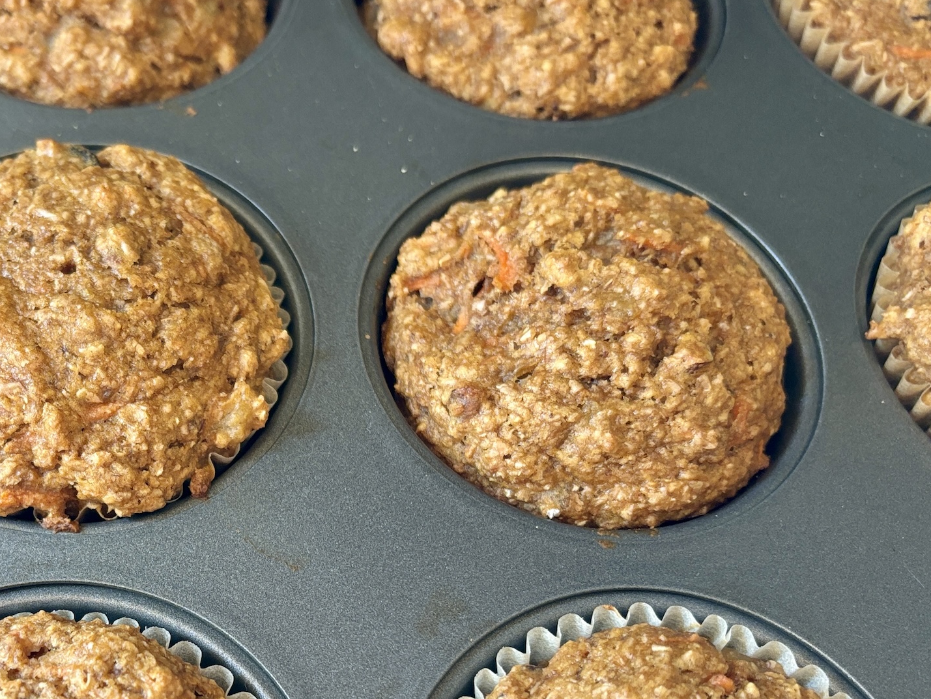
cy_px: 510
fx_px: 1183
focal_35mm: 44
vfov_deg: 32.4
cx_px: 243
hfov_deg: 41.8
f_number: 1.6
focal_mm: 5.96
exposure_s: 1/60
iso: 125
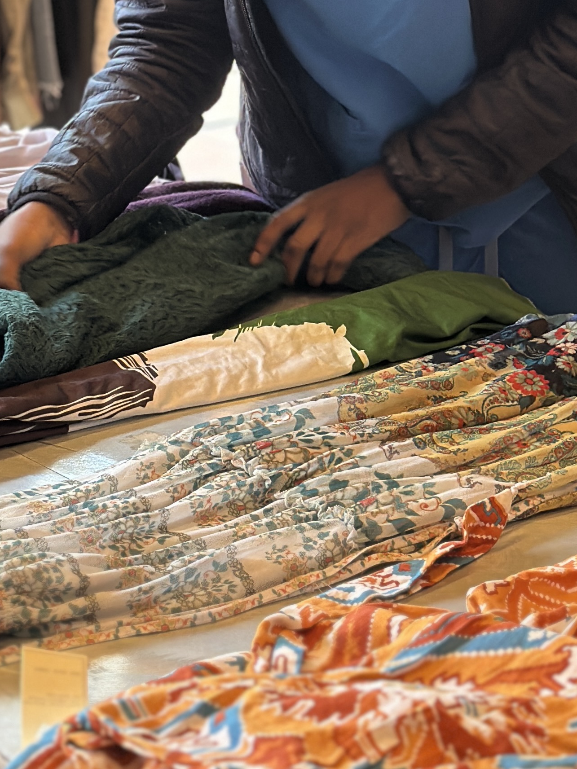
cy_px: 55
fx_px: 2511
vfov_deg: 17.1
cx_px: 169
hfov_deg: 13.1
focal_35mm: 113
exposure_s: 1/60
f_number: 1.78
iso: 200
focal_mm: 6.86
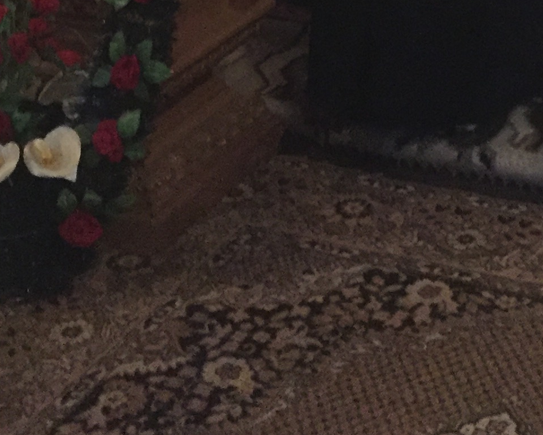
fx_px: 1543
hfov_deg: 19.6
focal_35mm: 96
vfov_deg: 13.9
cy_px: -404
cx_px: 475
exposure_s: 1/17
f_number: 2.2
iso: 500
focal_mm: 4.15
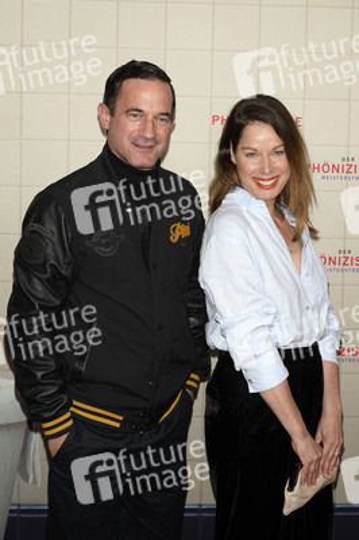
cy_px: 270
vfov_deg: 34.0
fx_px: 884
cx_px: 180
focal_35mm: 59
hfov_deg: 23.0
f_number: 5.6
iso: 320
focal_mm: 59
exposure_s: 1/160
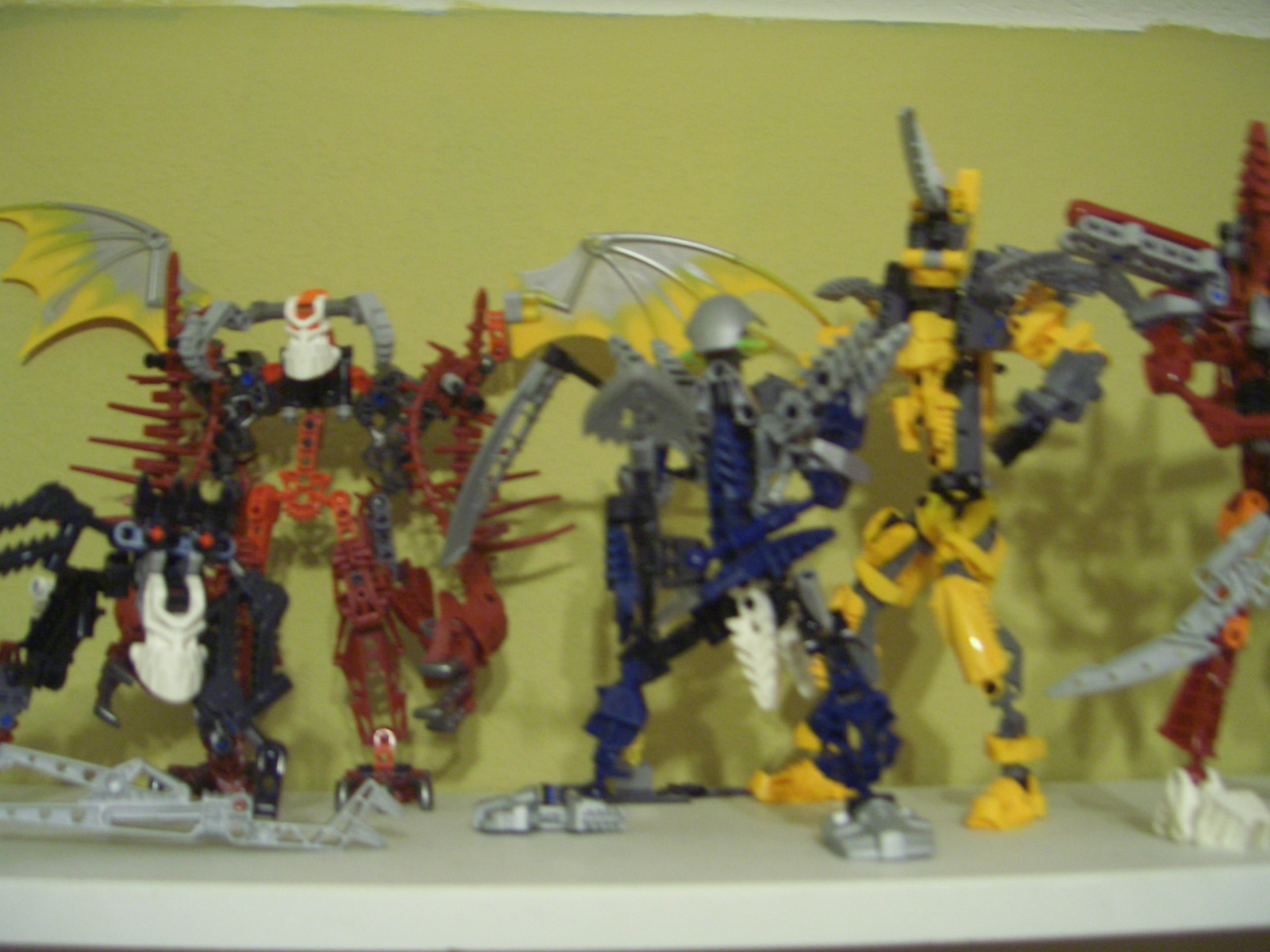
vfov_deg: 36.8
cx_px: 635
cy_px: 476
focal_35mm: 39
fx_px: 1431
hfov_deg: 47.9
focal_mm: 8
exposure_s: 1/10
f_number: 2.8
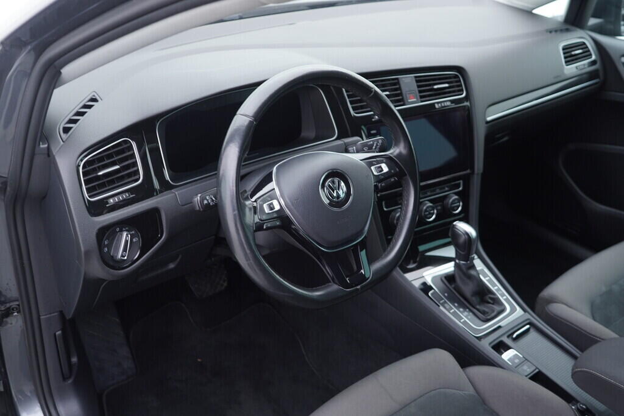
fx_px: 624
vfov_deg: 36.9
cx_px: 312
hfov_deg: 53.1
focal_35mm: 36
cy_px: 208
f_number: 2.8
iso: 200
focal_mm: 24
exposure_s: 1/40
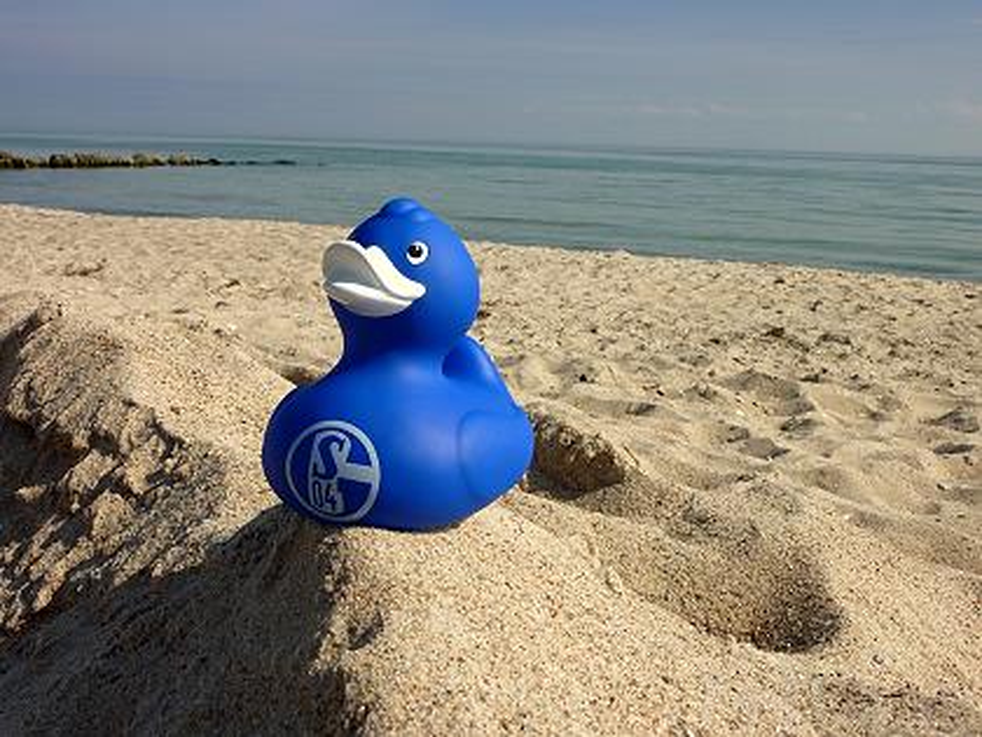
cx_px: 491
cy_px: 368
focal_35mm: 40
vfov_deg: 36.0
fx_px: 1135
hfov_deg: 46.8
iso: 80
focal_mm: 6.5
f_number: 5.6
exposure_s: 1/640
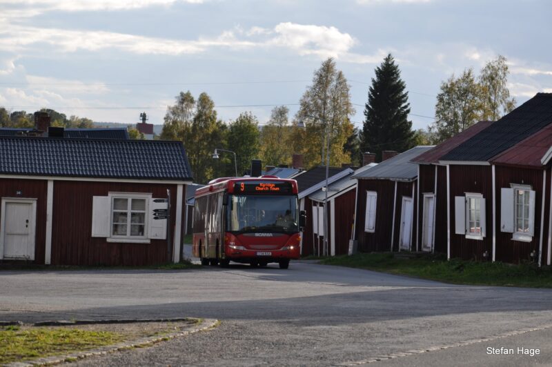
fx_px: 2068
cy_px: 184
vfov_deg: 10.1
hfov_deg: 15.2
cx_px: 276
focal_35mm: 135
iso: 200
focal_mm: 90
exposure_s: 1/320
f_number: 9
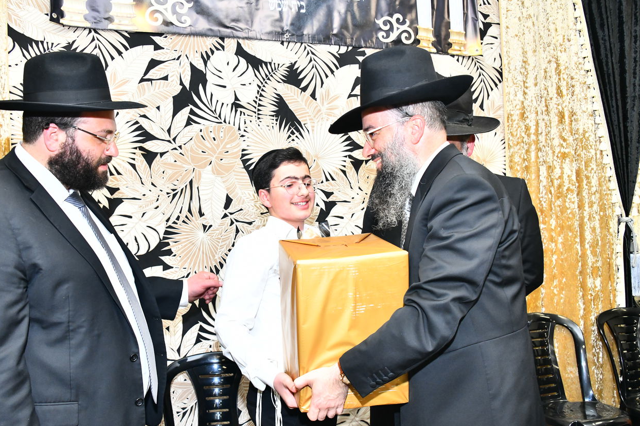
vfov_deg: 36.8
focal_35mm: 36
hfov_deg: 53.0
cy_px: 234
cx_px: 282
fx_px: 640
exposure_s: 1/160
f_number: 5.6
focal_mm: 32
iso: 2500
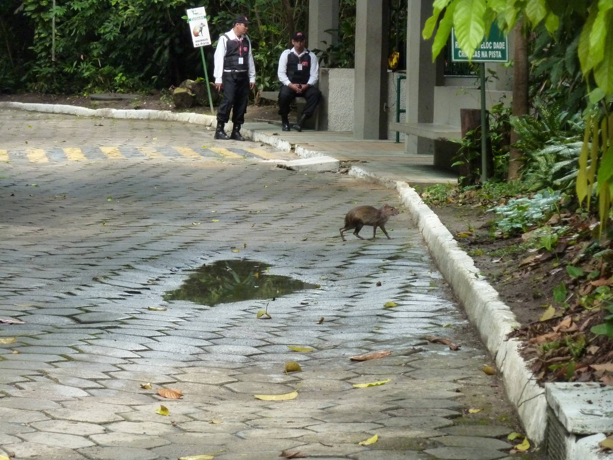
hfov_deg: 10.9
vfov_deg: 8.2
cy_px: 230
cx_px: 306
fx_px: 3223
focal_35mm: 182
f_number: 4.5
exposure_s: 1/250
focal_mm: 29.9
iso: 640
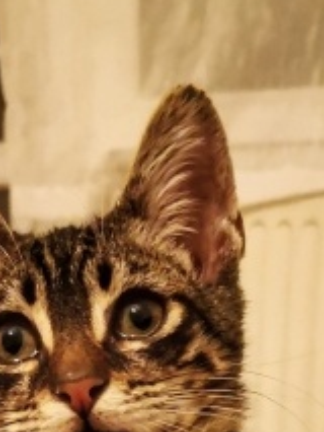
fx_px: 948
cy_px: 519
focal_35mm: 76
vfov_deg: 23.4
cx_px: 115
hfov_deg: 19.4
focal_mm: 3.95
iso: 640
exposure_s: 1/33.3
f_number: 1.6
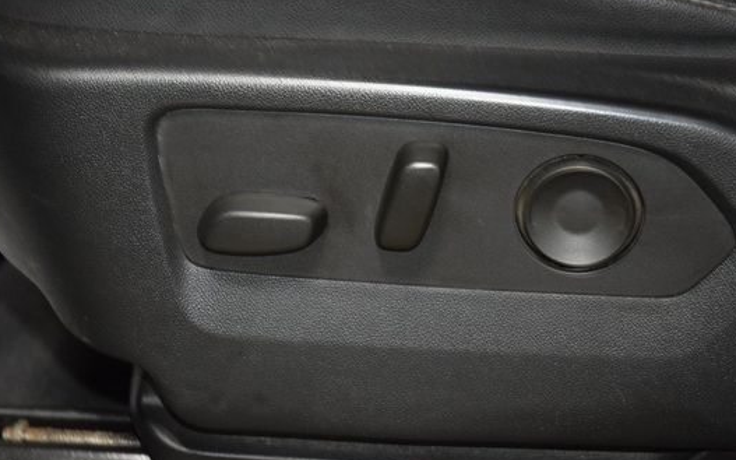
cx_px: 387
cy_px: 241
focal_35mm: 130
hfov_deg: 16.1
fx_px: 2607
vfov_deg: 10.1
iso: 2800
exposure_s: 1/60
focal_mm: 70
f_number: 4.5
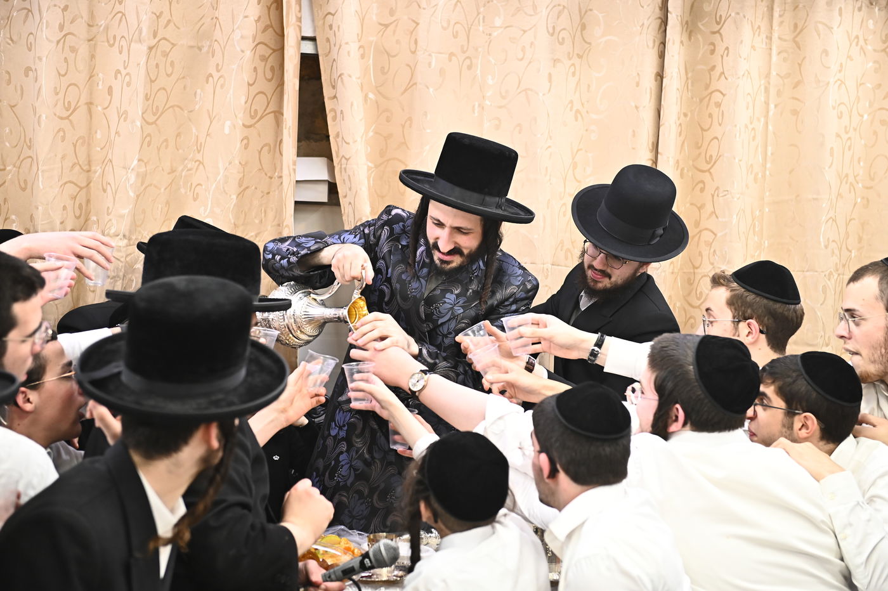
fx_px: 1529
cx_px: 444
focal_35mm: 62
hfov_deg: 32.4
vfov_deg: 21.9
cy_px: 296
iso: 2000
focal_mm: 62
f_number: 3.5
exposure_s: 1/200
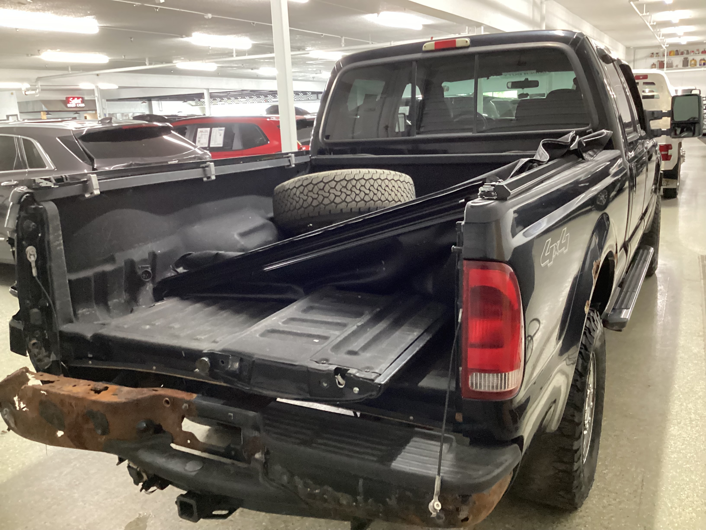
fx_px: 632
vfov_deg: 45.4
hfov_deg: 58.4
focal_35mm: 31
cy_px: 265
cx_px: 353
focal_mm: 3.3
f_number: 2.4
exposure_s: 1/30
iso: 640
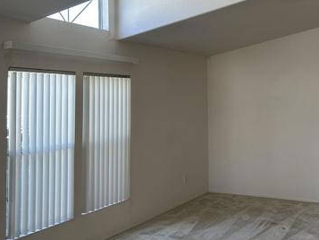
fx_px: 396
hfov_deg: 42.7
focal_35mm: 43
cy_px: 78
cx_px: 231
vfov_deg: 33.3
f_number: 1.78
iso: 64
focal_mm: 6.86
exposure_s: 1/138
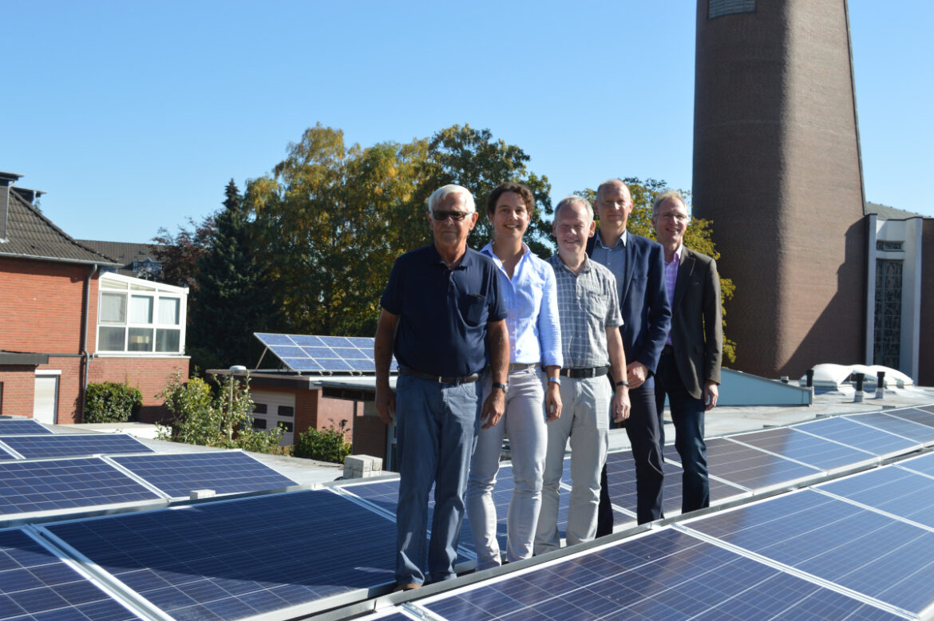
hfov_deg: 49.6
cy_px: 310
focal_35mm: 39
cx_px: 467
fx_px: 1011
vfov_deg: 34.2
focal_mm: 26
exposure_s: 1/200
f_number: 7.1
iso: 100
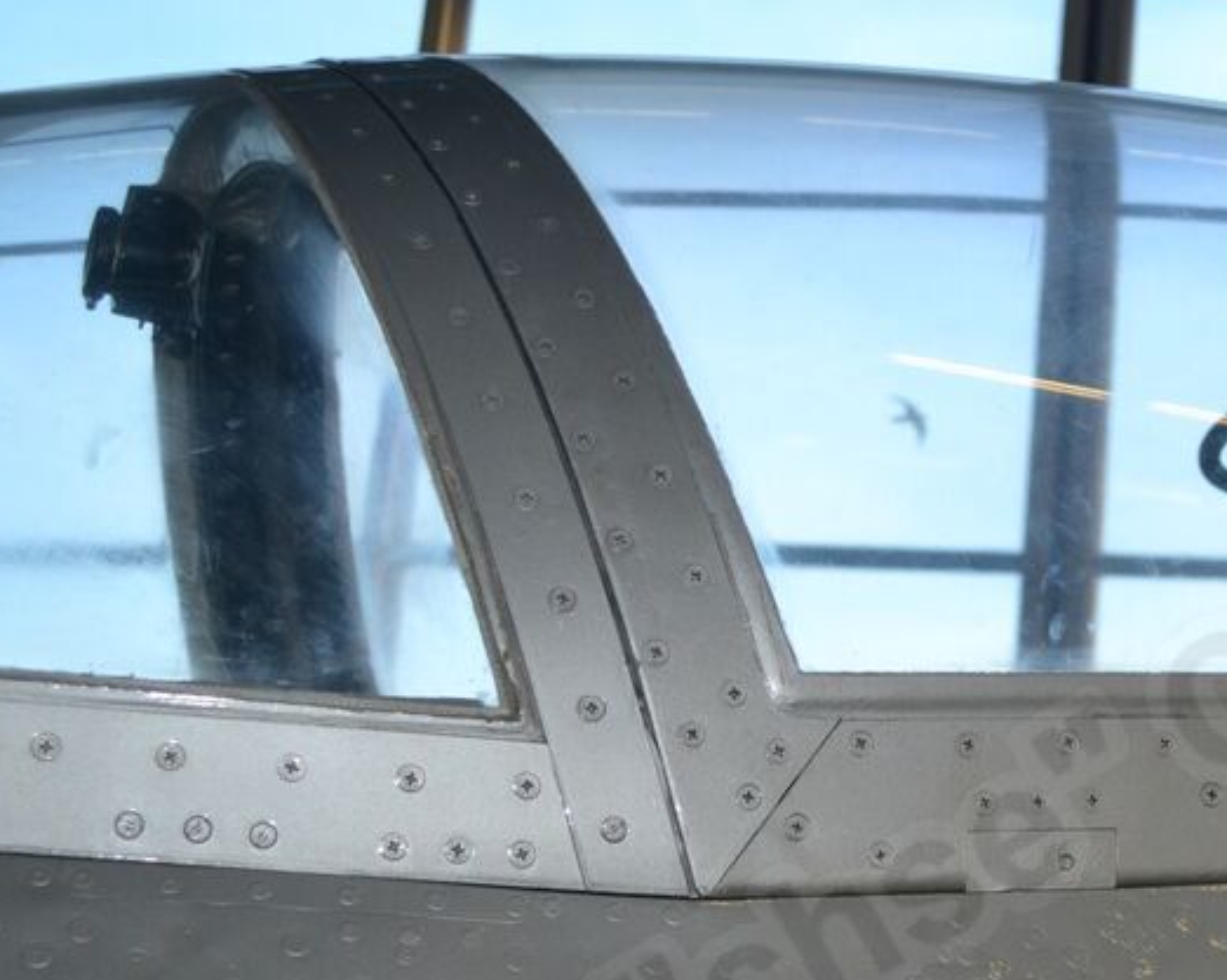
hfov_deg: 23.6
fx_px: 2758
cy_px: 645
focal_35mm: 76
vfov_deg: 20.1
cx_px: 1330
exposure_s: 1/125
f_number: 4
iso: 400
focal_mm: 22
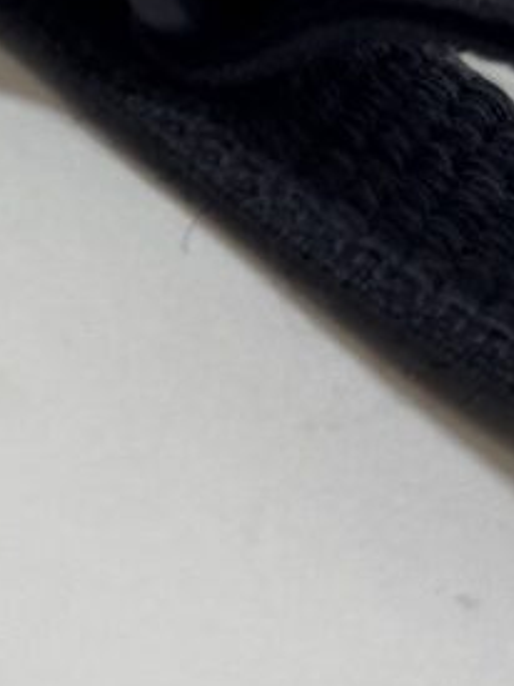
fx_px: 3230
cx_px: -105
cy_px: -433
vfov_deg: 11.5
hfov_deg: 9.0
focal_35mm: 163
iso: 50
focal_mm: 6.76
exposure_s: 1/170
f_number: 1.78
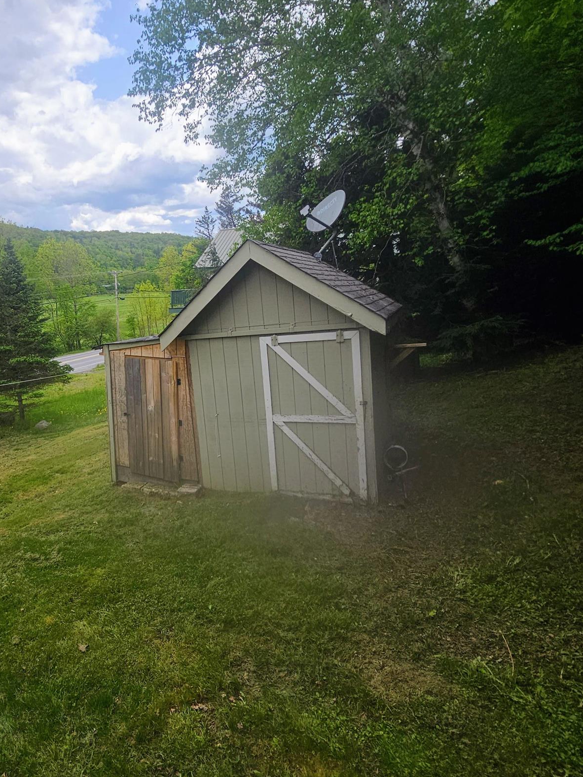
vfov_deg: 84.6
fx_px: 427
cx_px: 178
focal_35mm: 19
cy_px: 367
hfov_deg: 66.2
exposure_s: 1/1070
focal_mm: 2.2
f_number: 2.2
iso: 50
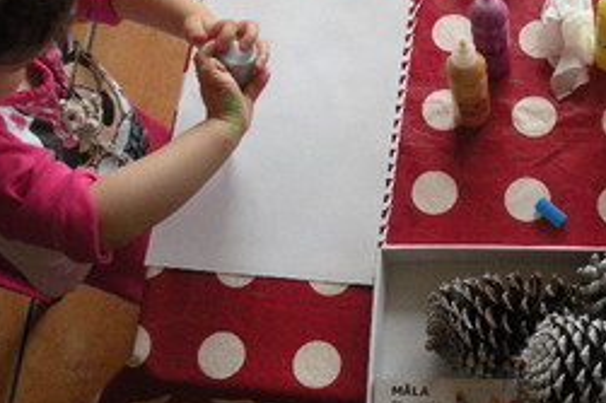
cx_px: 555
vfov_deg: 23.9
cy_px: 107
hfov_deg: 33.6
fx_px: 942
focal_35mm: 56
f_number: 2.8
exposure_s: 1/60
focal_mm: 4.7
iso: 383
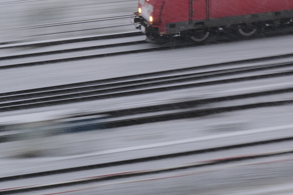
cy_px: -4
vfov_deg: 6.3
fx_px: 1766
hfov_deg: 9.4
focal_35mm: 217
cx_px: 279
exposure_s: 1/10
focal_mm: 70
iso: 640
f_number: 5.6
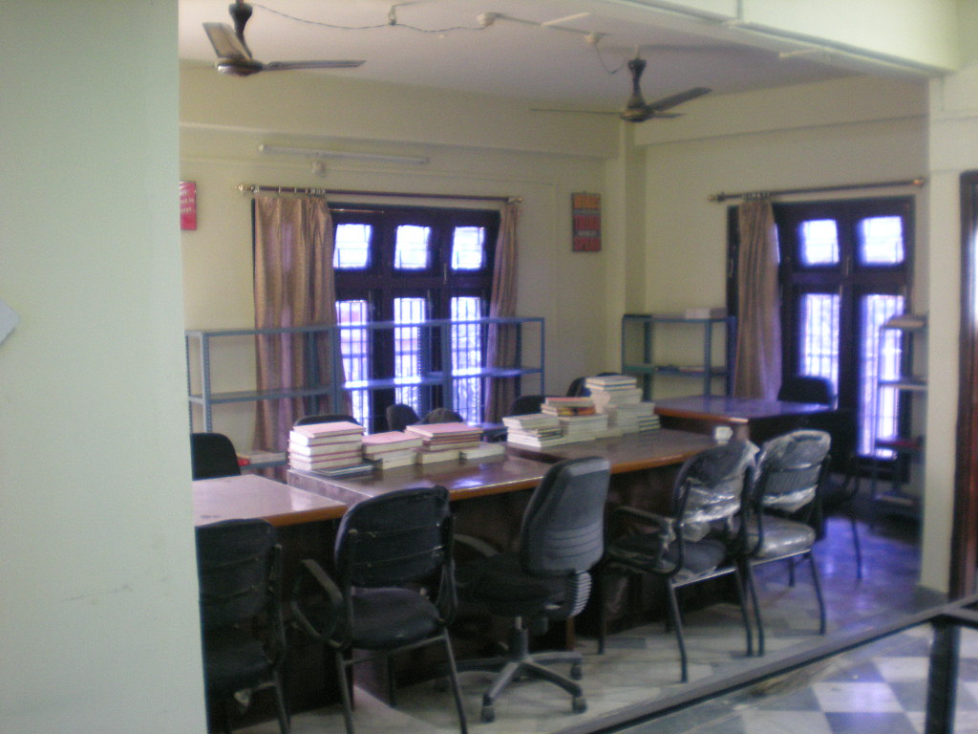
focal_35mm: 38
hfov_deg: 49.0
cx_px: 489
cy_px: 367
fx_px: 1074
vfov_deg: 37.7
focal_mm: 6.3
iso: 236
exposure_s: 1/8
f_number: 3.1
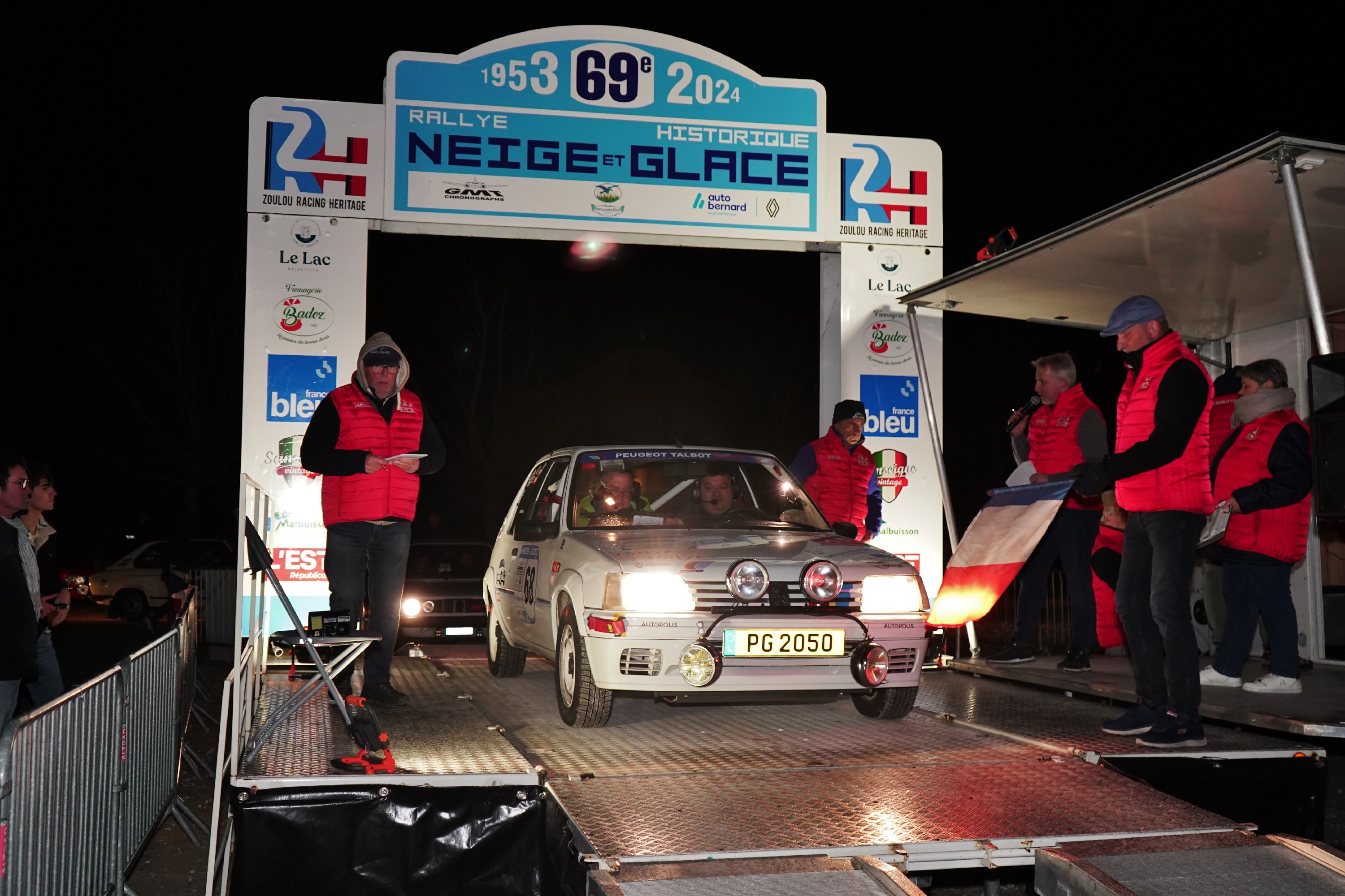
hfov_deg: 51.9
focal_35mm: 37
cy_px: 448
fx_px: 1382
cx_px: 672
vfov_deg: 35.9
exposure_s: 1/125
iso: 3200
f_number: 4
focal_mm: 37
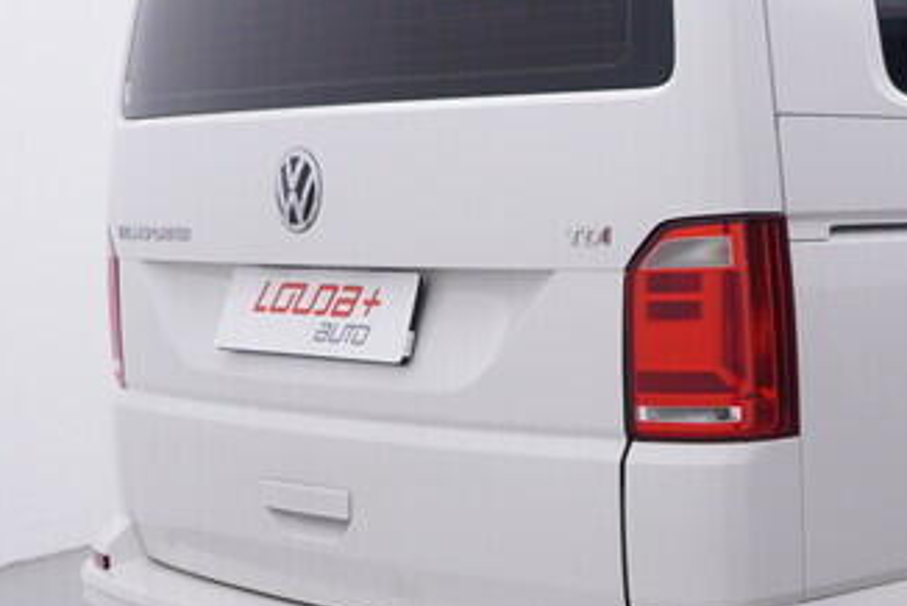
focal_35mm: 71
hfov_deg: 24.7
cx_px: 1194
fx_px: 1779
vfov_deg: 19.3
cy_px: 370
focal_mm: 15
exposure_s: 1/80
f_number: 5
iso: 200
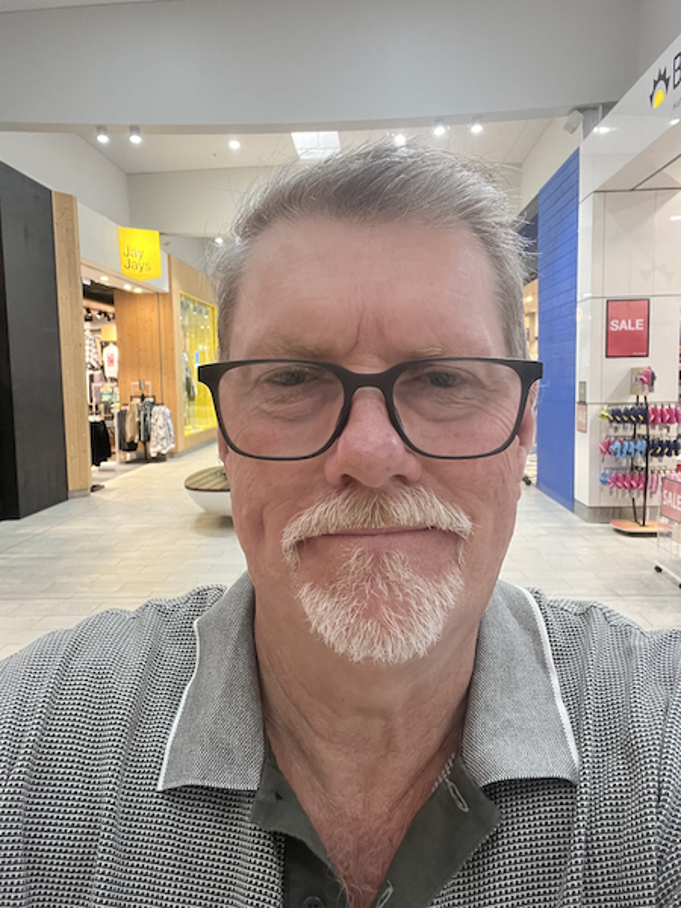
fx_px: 787
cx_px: 340
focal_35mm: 30
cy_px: 454
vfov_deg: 60.0
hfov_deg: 46.8
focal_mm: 2.71
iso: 250
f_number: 2.2
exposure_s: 1/50
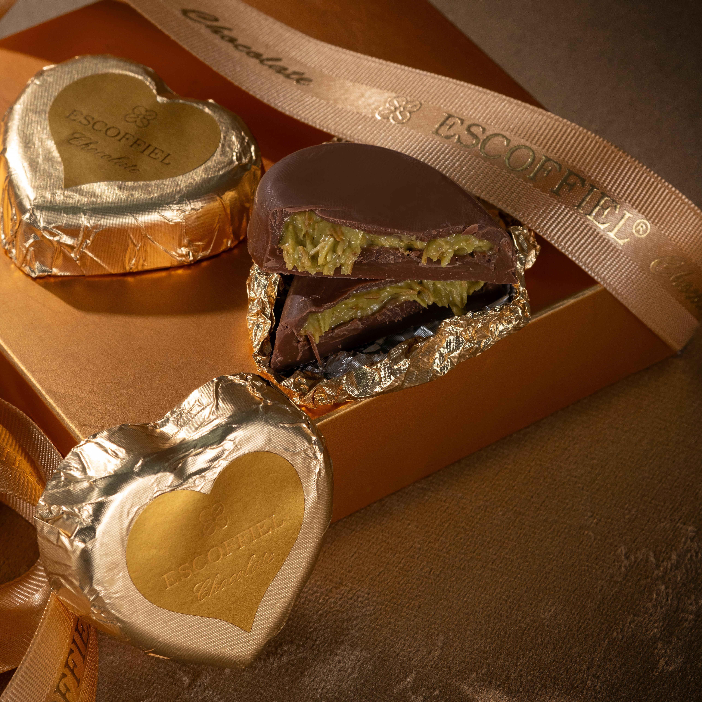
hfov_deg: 15.2
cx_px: 352
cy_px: 310
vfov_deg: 15.2
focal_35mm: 115
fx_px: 2639
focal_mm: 60
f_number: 9
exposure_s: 1/160
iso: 320
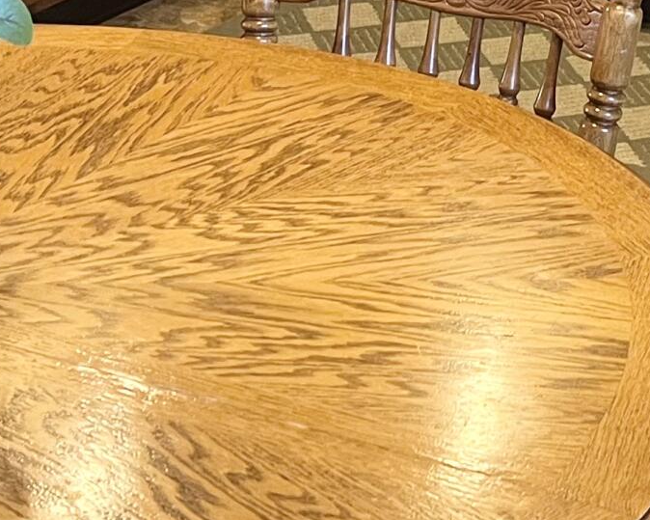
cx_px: 676
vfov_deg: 13.1
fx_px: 2174
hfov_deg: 16.6
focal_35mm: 113
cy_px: -182
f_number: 1.6
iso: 160
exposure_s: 1/60
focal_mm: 5.1
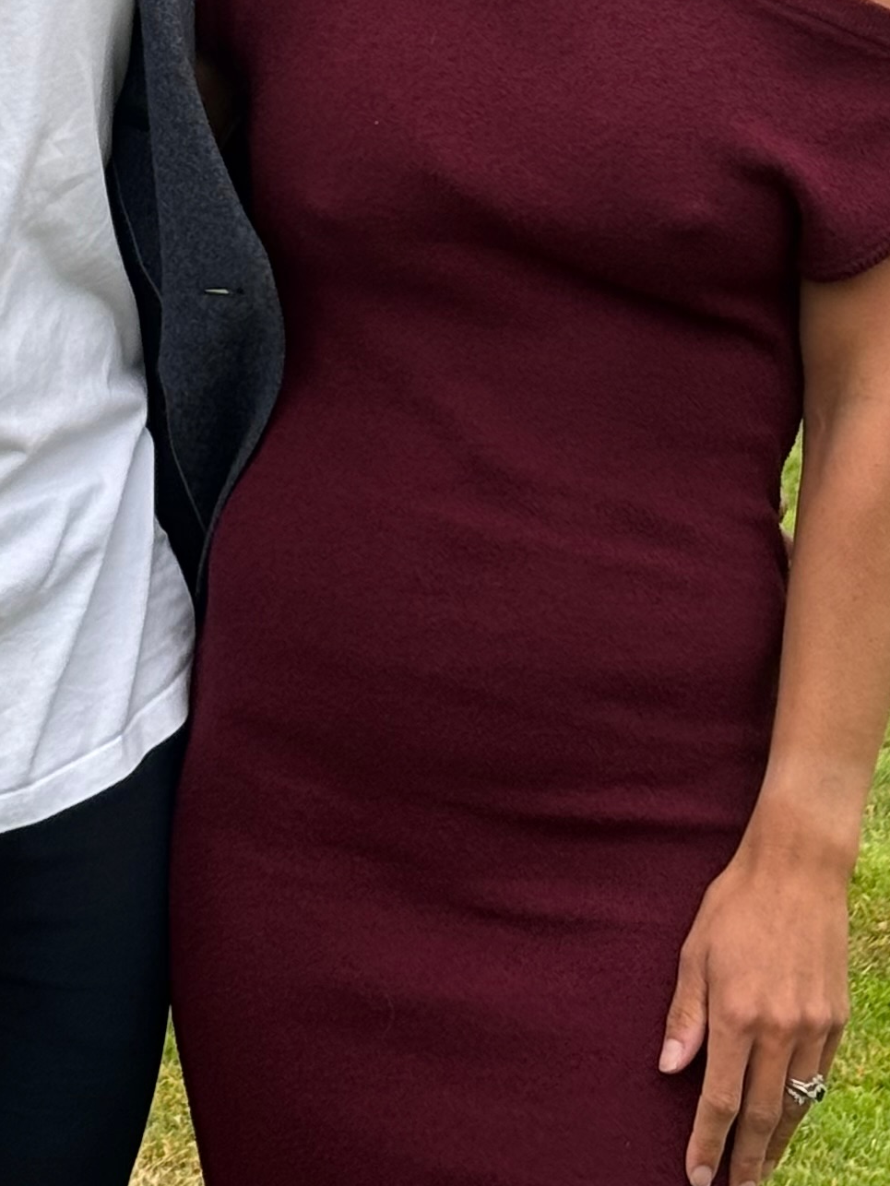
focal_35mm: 163
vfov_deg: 11.7
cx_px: 33
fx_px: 5586
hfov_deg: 9.1
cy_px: -466
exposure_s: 1/178
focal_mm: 5.96
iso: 32
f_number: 1.6
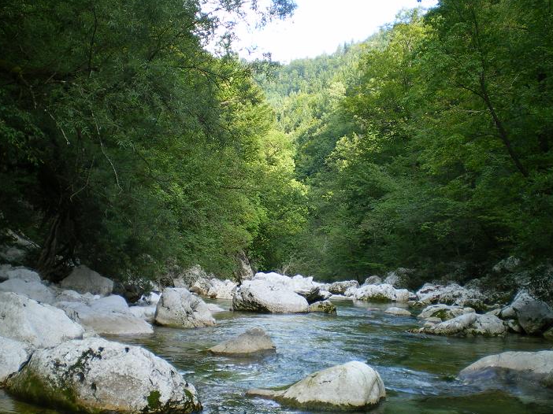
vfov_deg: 36.8
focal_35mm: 39
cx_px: 276
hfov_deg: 47.9
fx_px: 623
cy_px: 209
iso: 64
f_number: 3.1
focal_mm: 6.3
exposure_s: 1/60
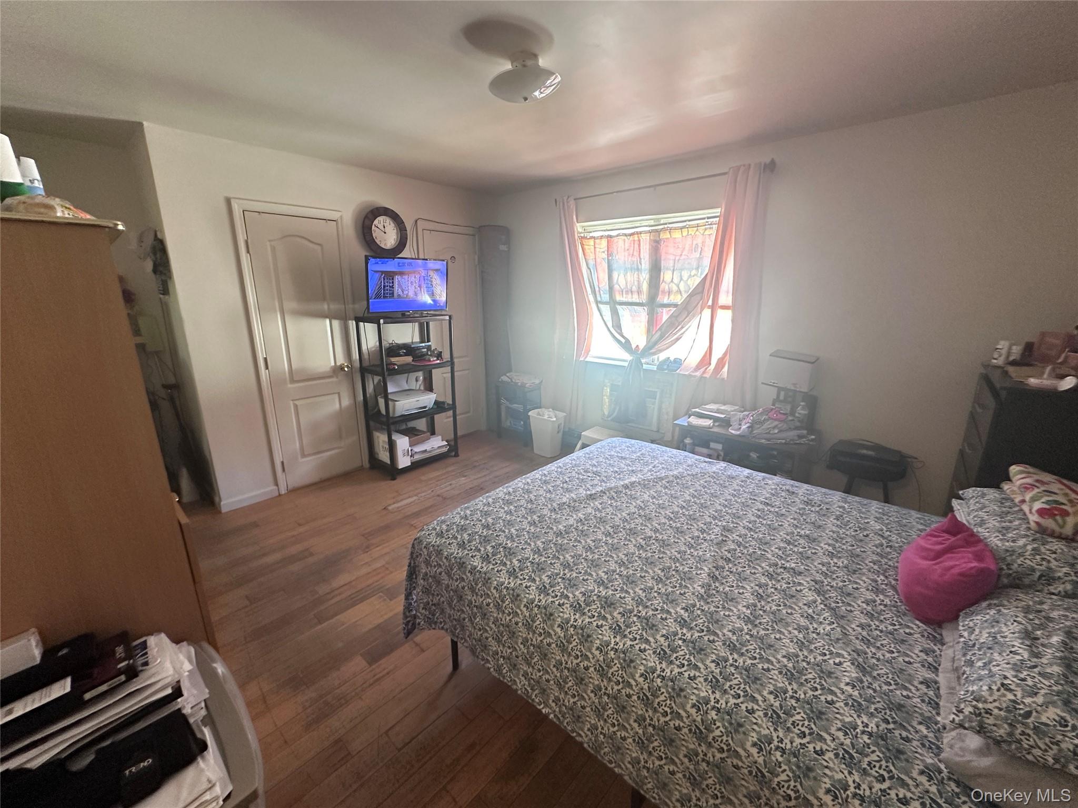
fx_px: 436
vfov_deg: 85.7
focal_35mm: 14
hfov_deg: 102.1
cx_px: 539
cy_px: 404
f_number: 2.2
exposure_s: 1/60
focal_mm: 2.22
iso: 320
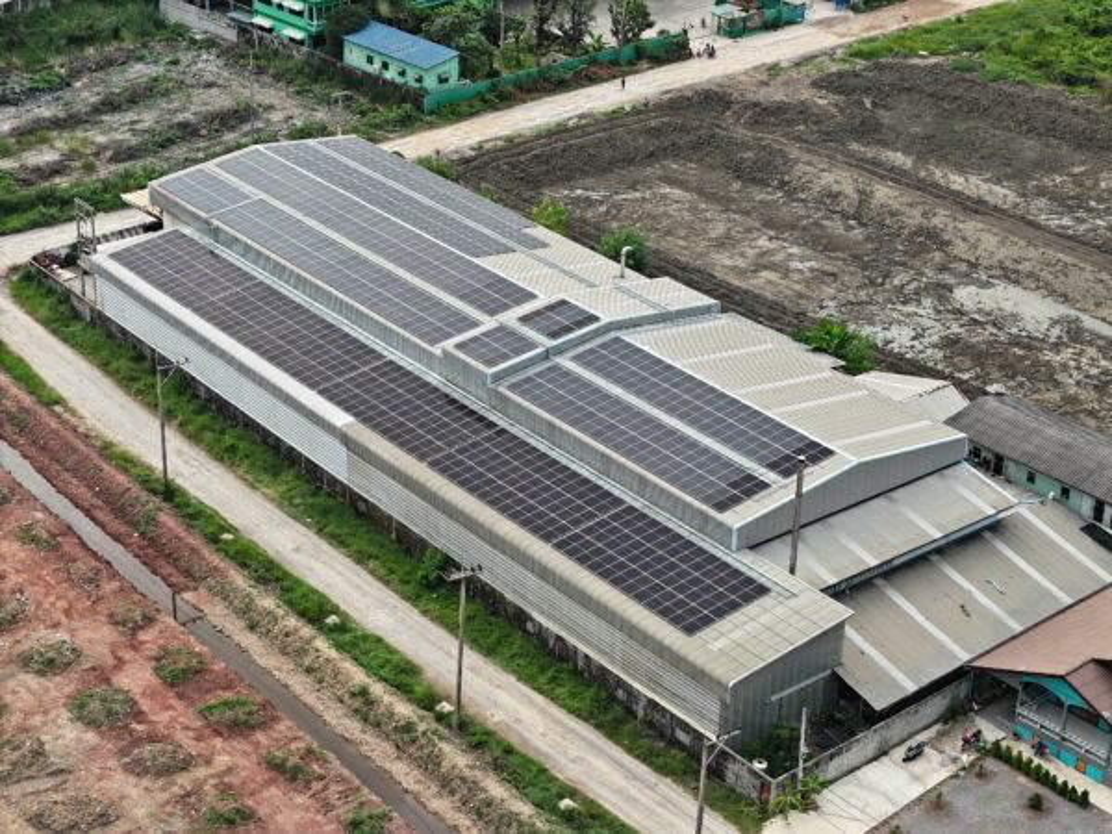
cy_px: 417
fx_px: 2249
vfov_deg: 21.0
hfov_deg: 27.8
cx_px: 556
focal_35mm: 70
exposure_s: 1/160
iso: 100
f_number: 2.8
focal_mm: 19.35
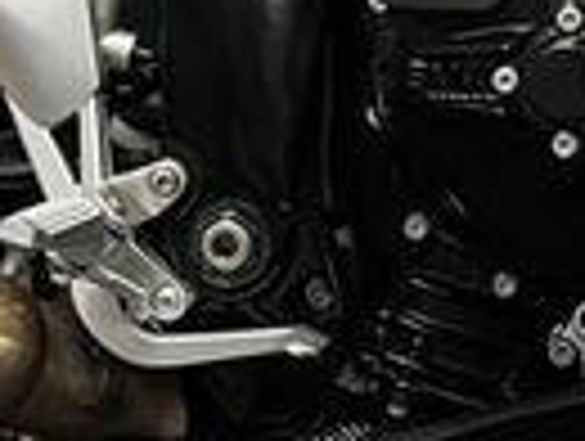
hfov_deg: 14.9
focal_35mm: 128
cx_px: 680
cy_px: -315
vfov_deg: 11.0
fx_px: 2167
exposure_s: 1/50
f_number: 1.6
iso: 80
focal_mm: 5.1
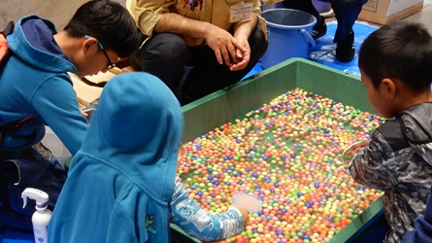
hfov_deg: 37.2
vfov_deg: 21.4
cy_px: 156
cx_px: 216
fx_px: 641
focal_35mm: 56
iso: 400
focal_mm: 9
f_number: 4.5
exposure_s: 1/15
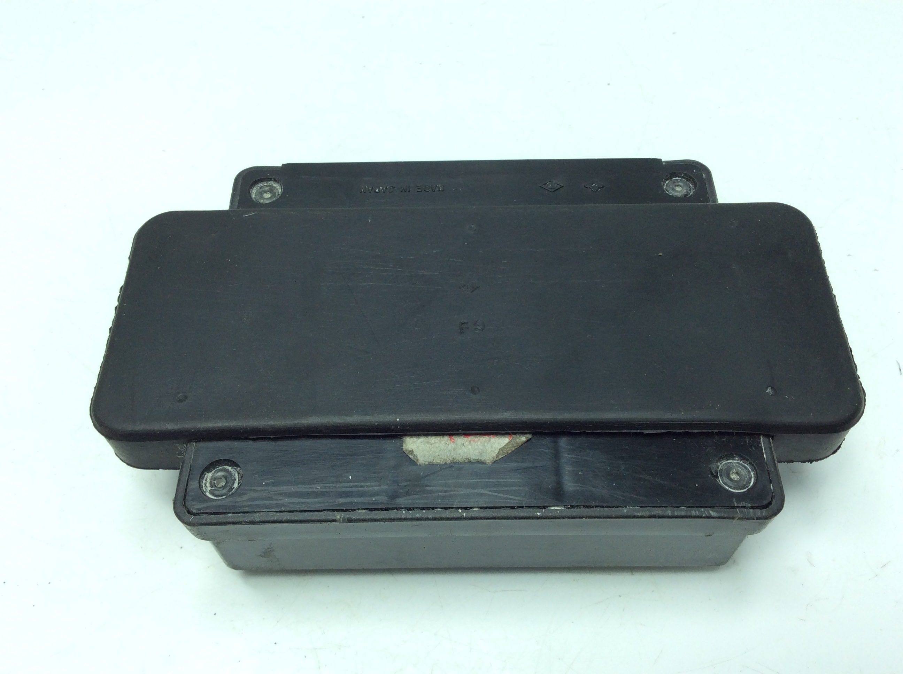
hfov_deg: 56.9
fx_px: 834
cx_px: 452
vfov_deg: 44.1
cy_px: 337
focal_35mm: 32
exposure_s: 1/233
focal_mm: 3.3
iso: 32
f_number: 2.4
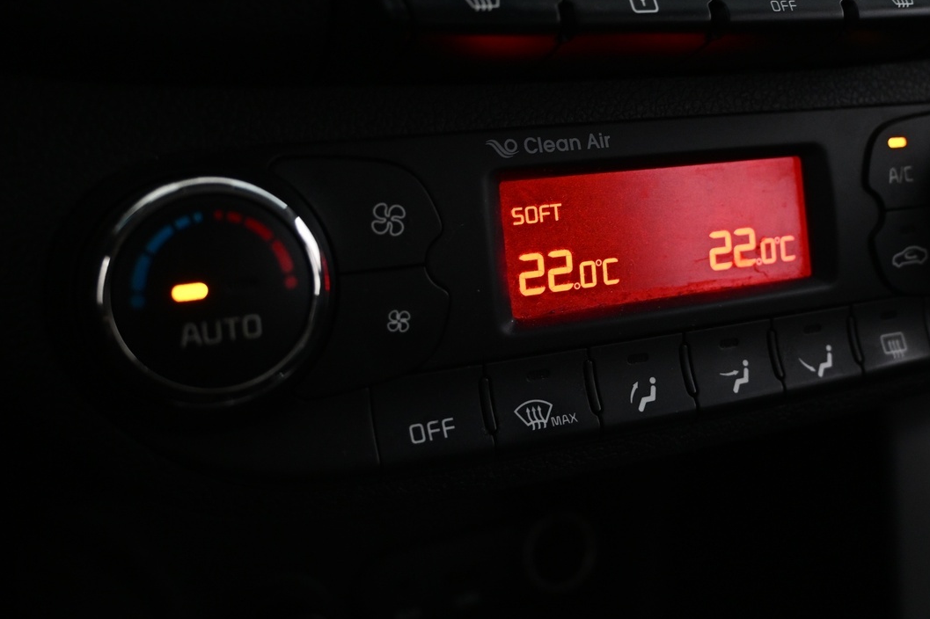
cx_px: 599
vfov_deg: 29.1
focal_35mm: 46
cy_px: 225
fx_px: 1188
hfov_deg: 42.3
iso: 1100
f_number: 3.8
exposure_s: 1/30
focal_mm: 20
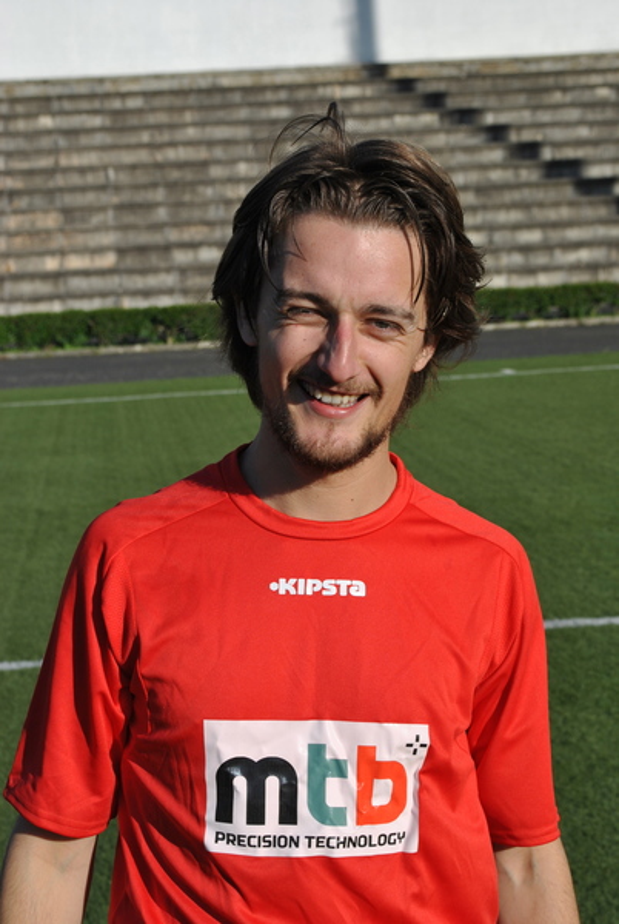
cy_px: 462
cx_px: 310
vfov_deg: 26.0
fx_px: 2005
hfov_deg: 17.6
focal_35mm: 78
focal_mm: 52
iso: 100
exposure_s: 1/400
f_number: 10
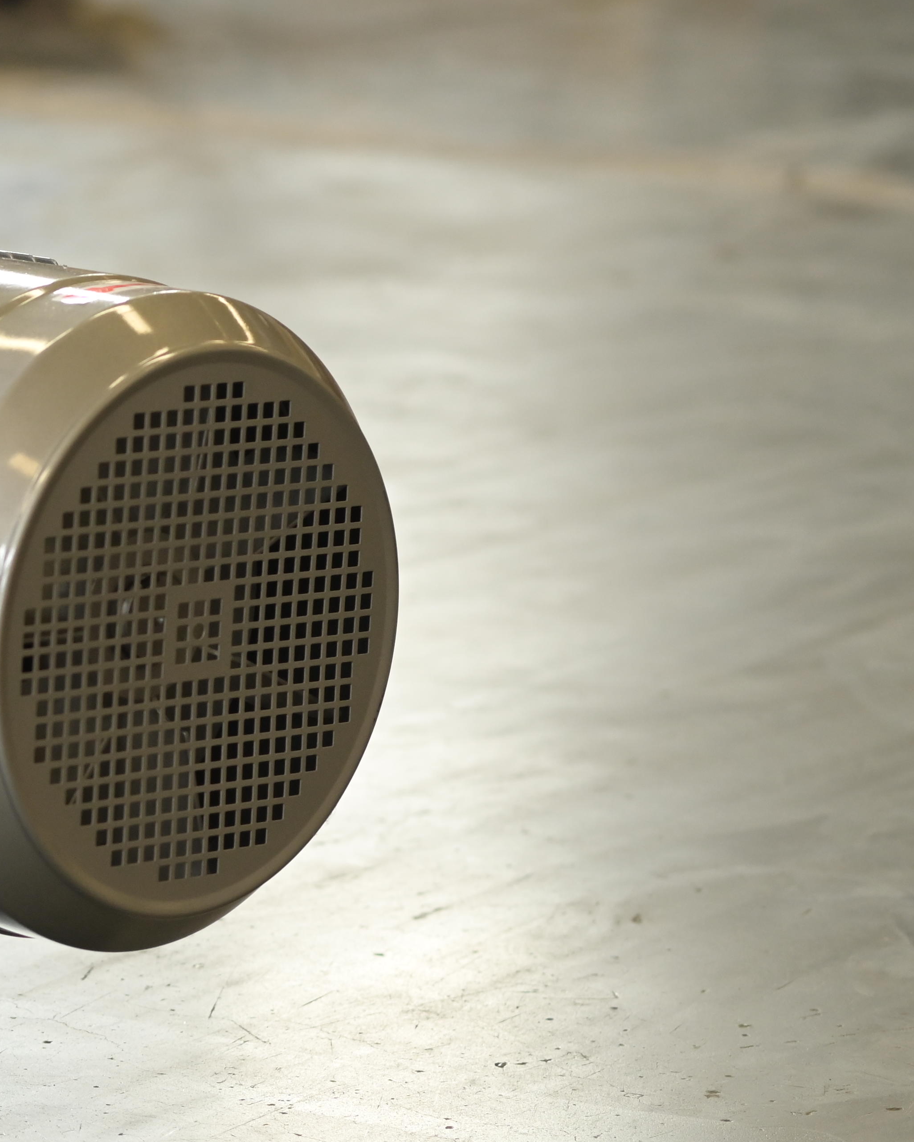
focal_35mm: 188
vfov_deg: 10.3
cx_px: -417
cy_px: 398
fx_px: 6357
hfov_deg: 8.1
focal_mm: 85
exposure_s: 1/200
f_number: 3.5
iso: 1250
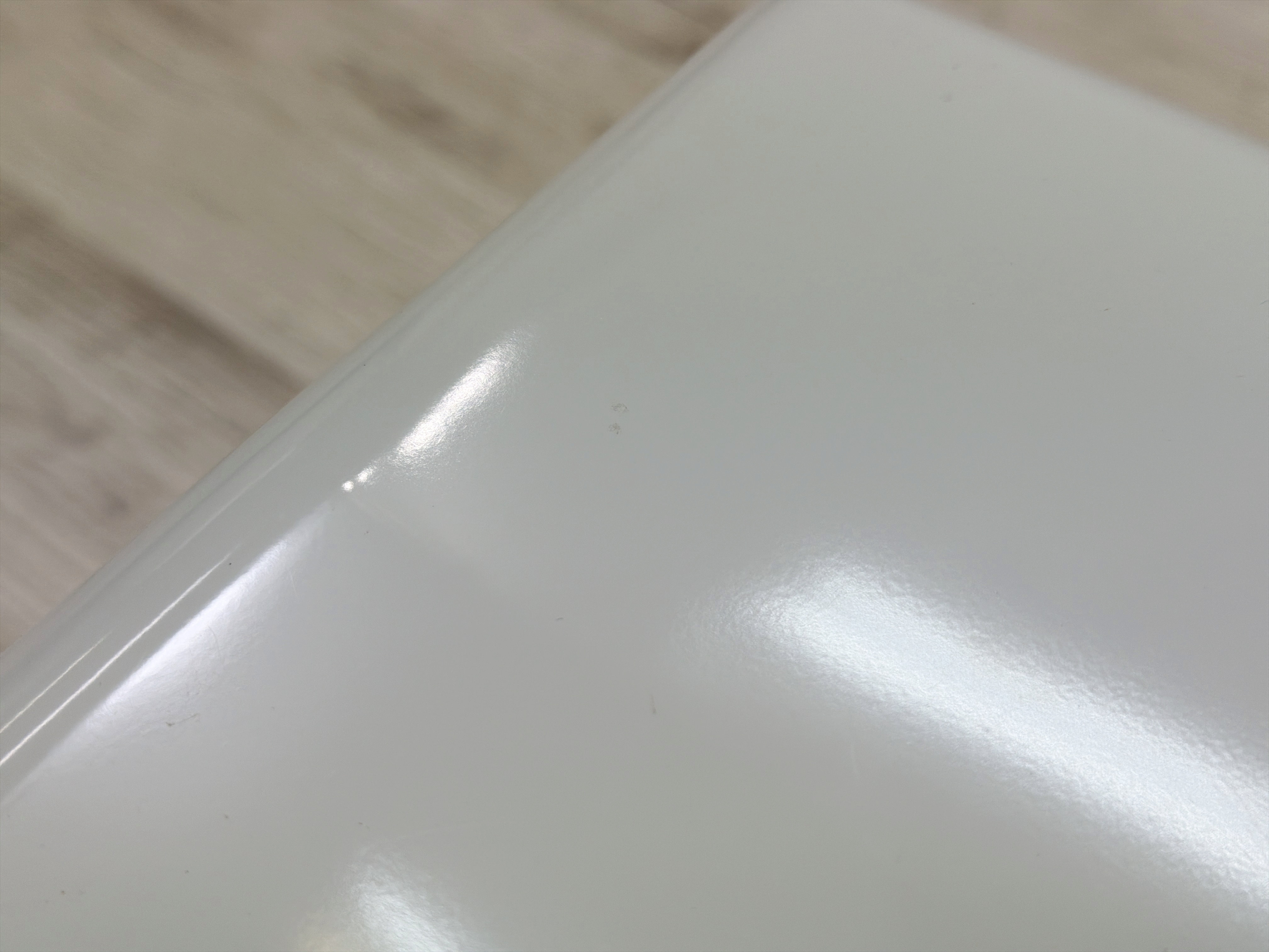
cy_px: 476
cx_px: 634
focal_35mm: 48
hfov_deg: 39.7
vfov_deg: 30.3
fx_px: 1760
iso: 64
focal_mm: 6.76
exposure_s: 1/268
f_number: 1.78
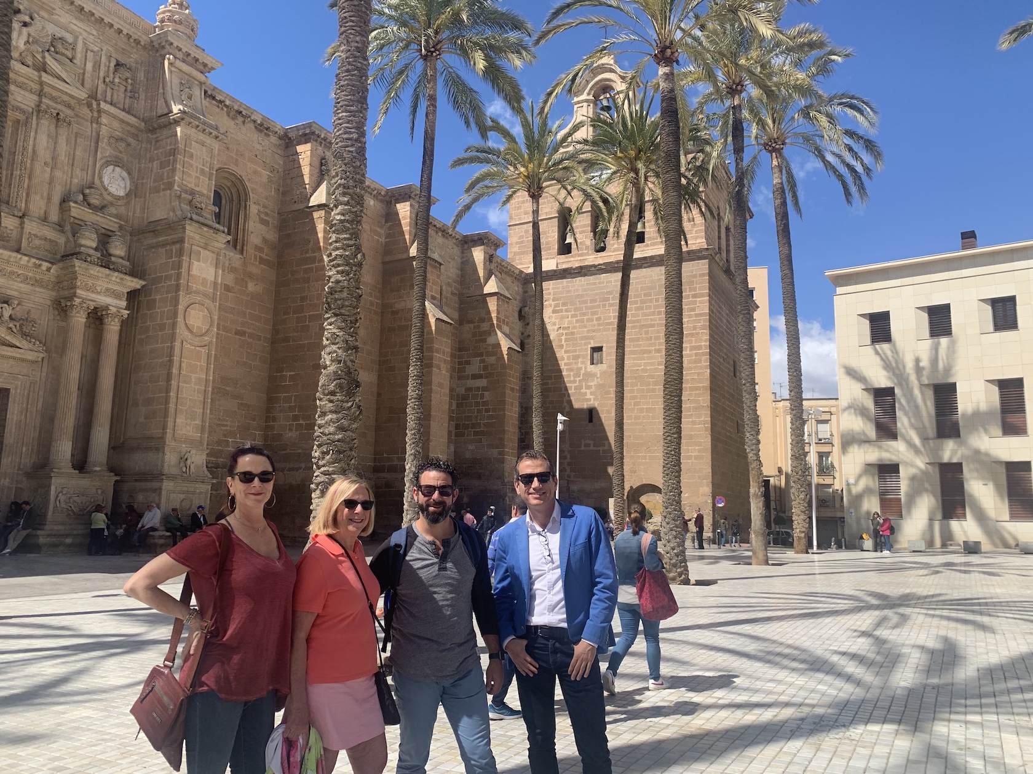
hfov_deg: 67.3
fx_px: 776
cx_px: 516
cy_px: 387
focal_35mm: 26
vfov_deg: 53.1
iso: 25
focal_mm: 4.25
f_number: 1.8
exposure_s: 1/1812
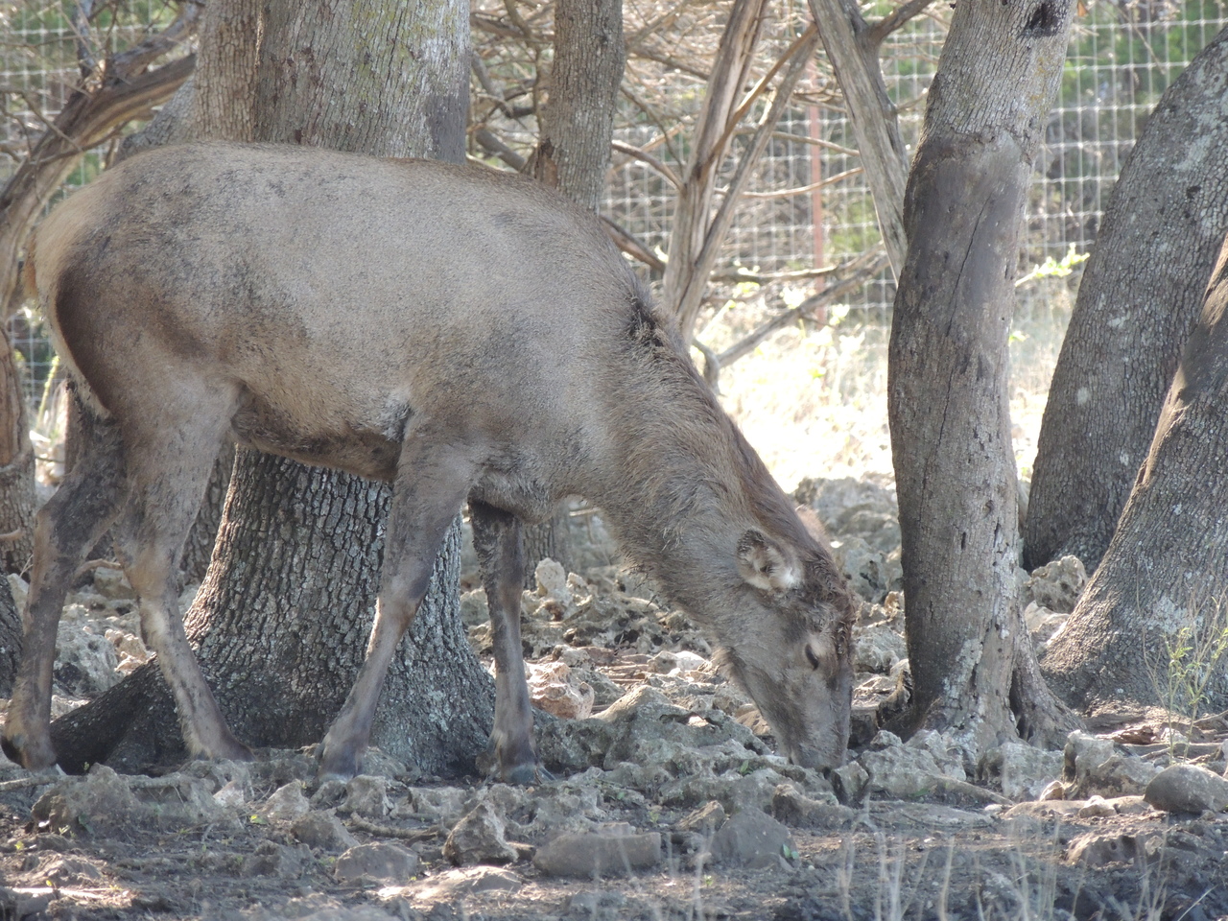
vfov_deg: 2.7
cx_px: 614
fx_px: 19511
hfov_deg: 3.6
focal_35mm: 550
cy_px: 460
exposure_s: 1/100
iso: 400
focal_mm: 98.1
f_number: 4.9
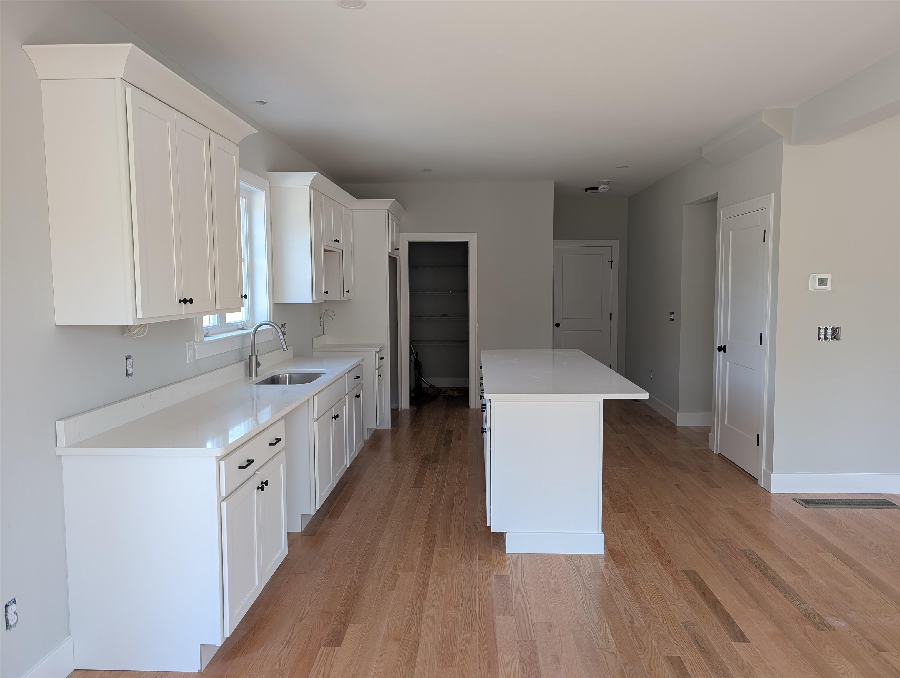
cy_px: 339
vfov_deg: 56.9
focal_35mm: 24
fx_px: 625
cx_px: 450
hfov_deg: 71.5
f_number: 1.68
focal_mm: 6.9
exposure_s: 1/41.2
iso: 21
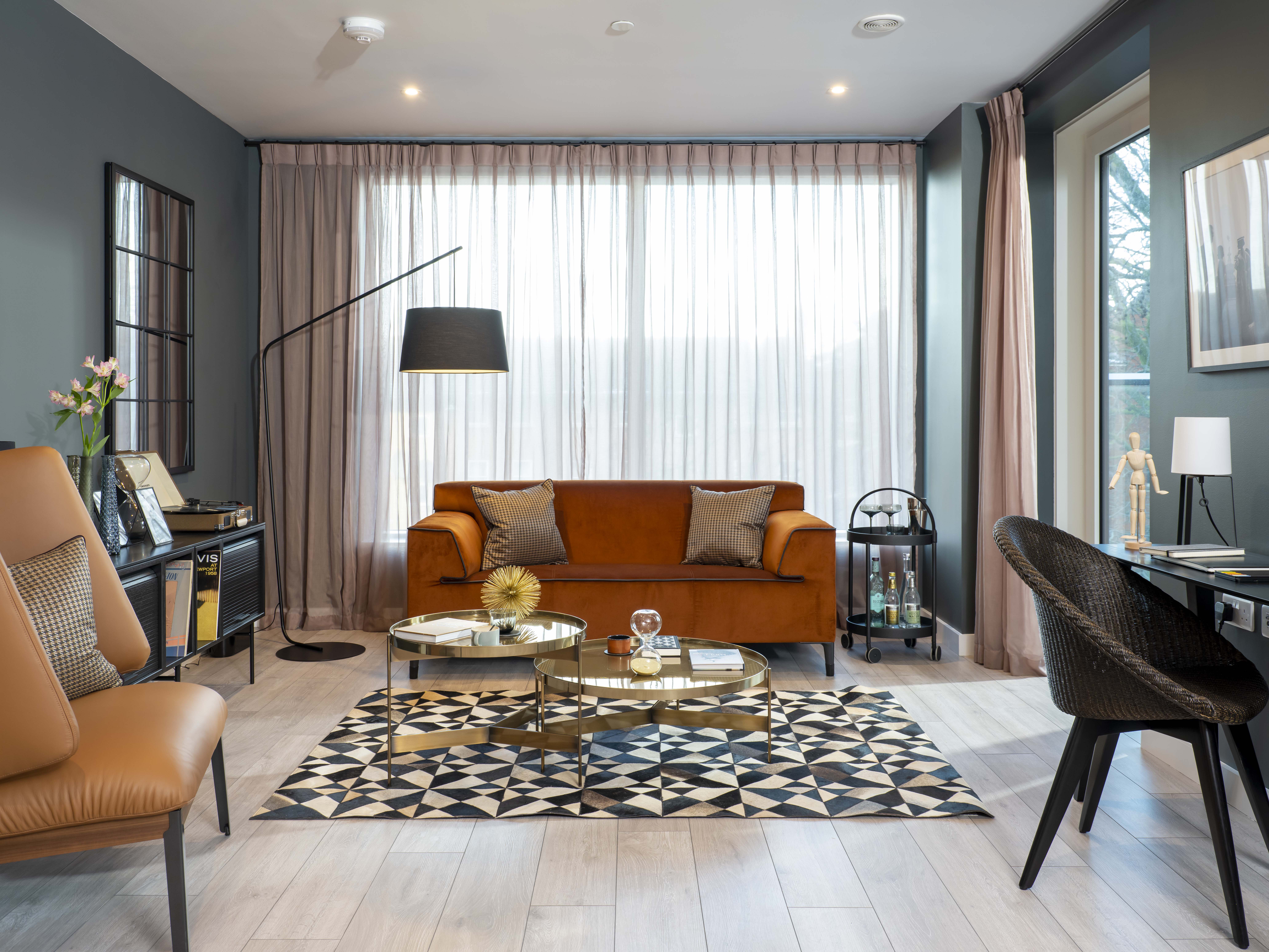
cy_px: 476
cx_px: 634
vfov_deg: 46.8
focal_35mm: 30
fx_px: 1100
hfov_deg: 60.0
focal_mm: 37.6
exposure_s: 1/5
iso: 400
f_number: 11
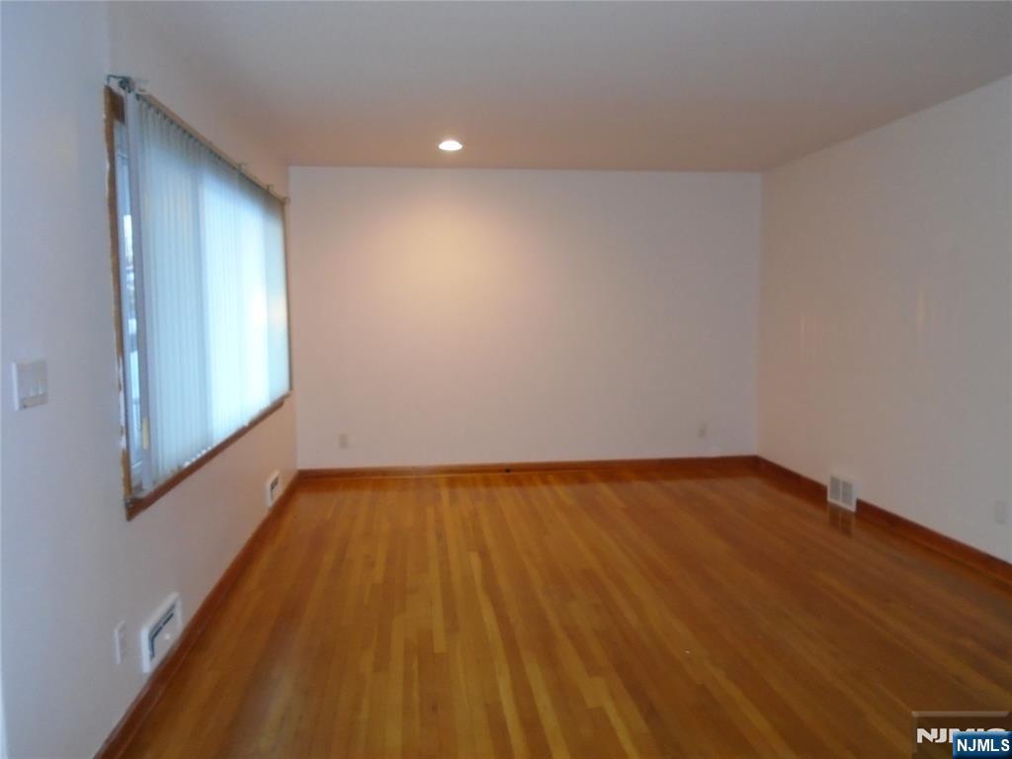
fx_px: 760
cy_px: 380
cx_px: 506
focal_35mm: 26
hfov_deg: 67.3
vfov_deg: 53.1
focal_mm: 4.6
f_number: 3.2
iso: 400
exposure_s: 1/30
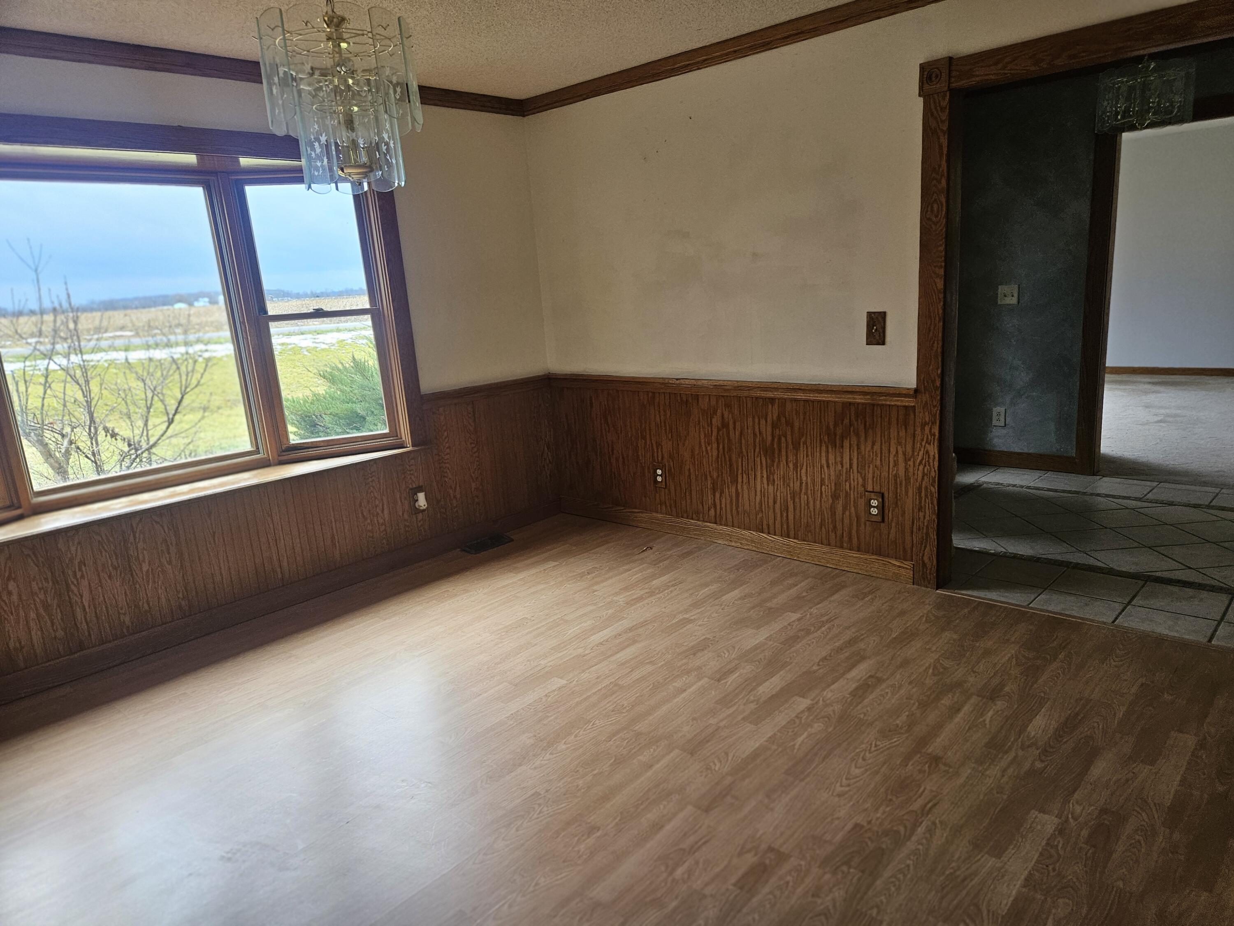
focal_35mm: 23
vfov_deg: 58.9
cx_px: 617
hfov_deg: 73.9
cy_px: 463
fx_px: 820
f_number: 1.8
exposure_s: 1/70
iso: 160
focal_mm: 5.4
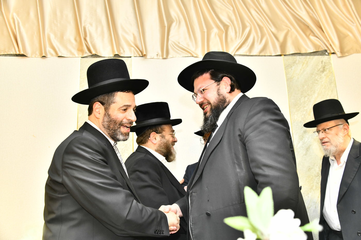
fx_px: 381
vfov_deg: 35.0
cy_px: 120
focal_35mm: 38
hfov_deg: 50.7
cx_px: 180
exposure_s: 1/125
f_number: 5.6
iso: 1600
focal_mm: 38
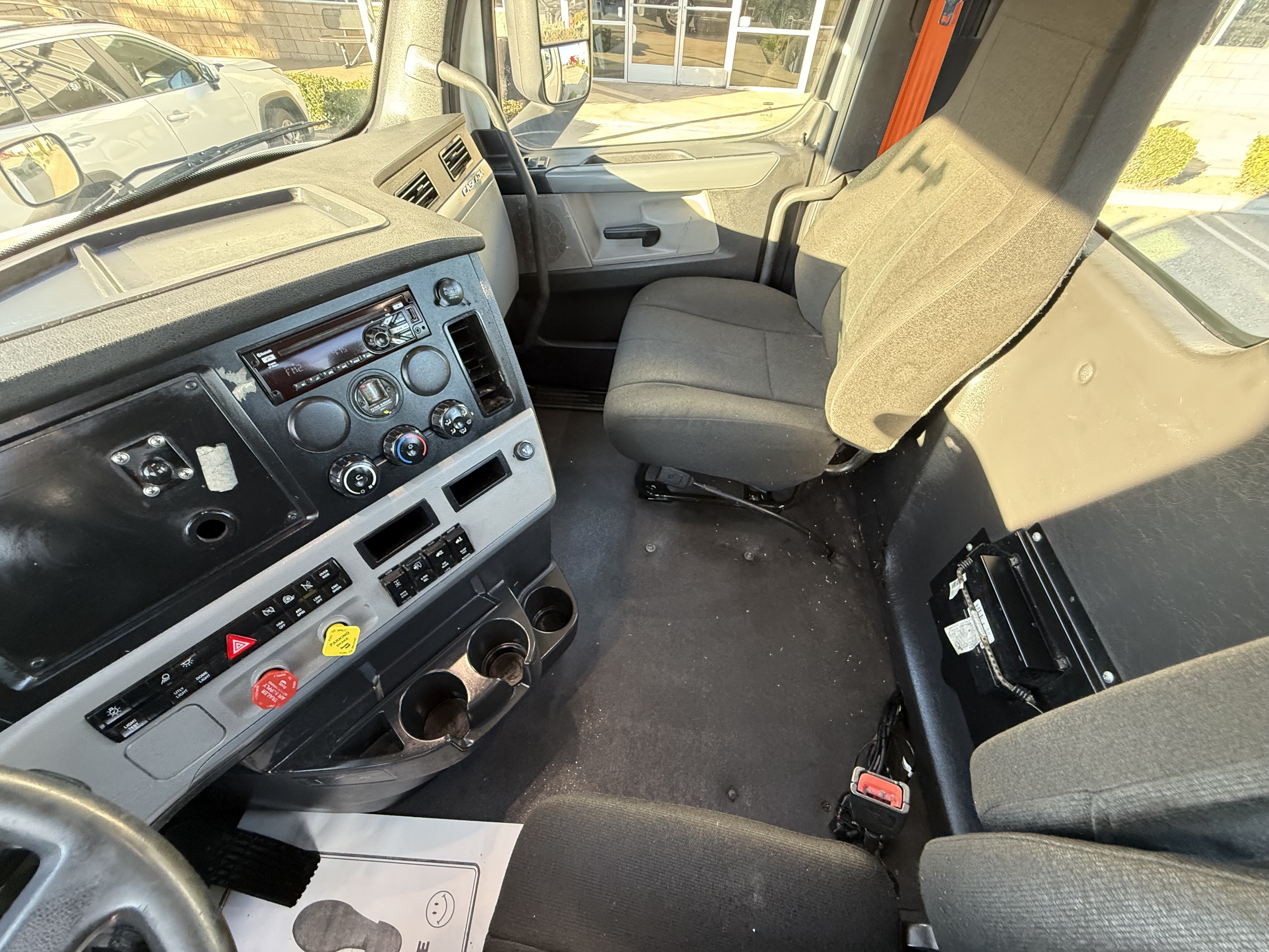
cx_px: 634
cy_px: 476
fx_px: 513
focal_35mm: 14
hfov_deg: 102.1
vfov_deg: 85.7
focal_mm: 2.22
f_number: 2.2
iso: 500
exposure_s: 1/95
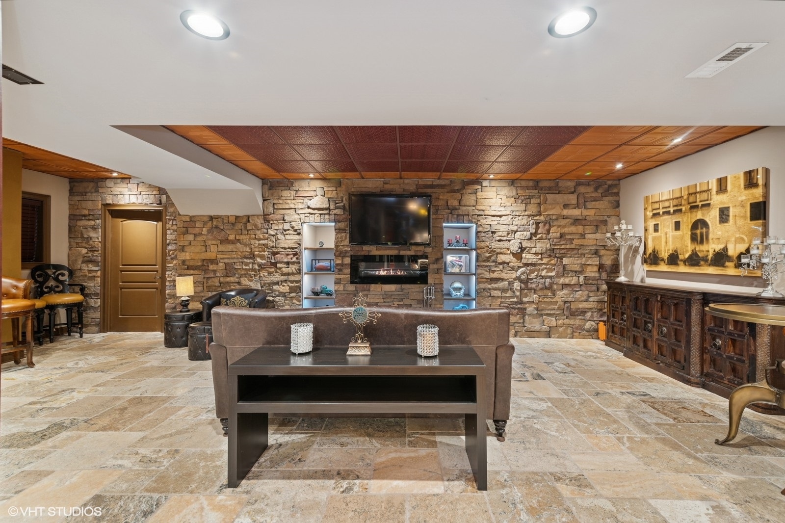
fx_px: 327
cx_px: 392
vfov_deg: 77.3
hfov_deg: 100.4
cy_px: 262
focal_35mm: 15
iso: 250
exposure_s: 1/1.25
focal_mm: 15
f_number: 10
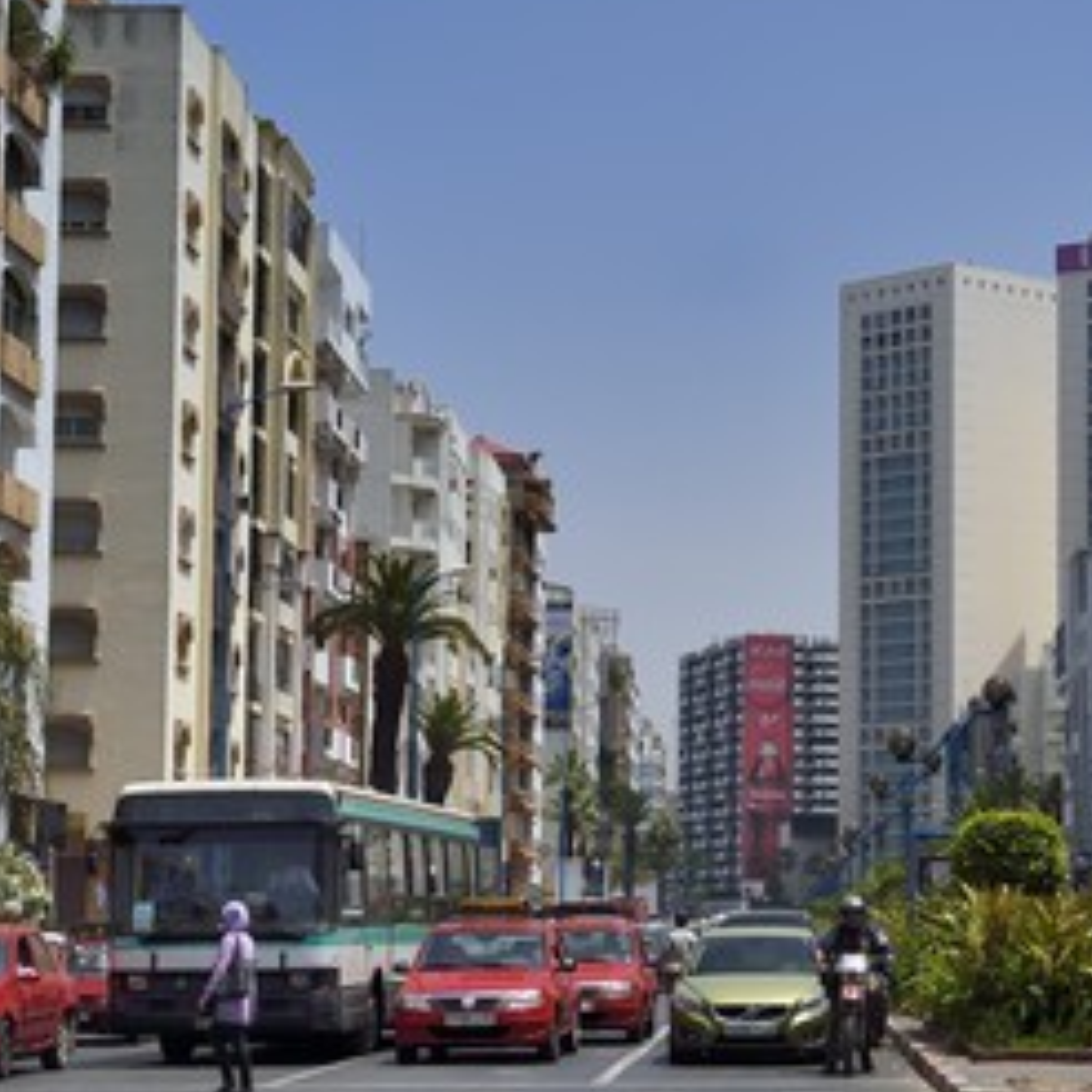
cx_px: 737
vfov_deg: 19.3
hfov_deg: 19.2
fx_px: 3212
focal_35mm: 90
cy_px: 555
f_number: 11
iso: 200
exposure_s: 1/400
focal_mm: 62
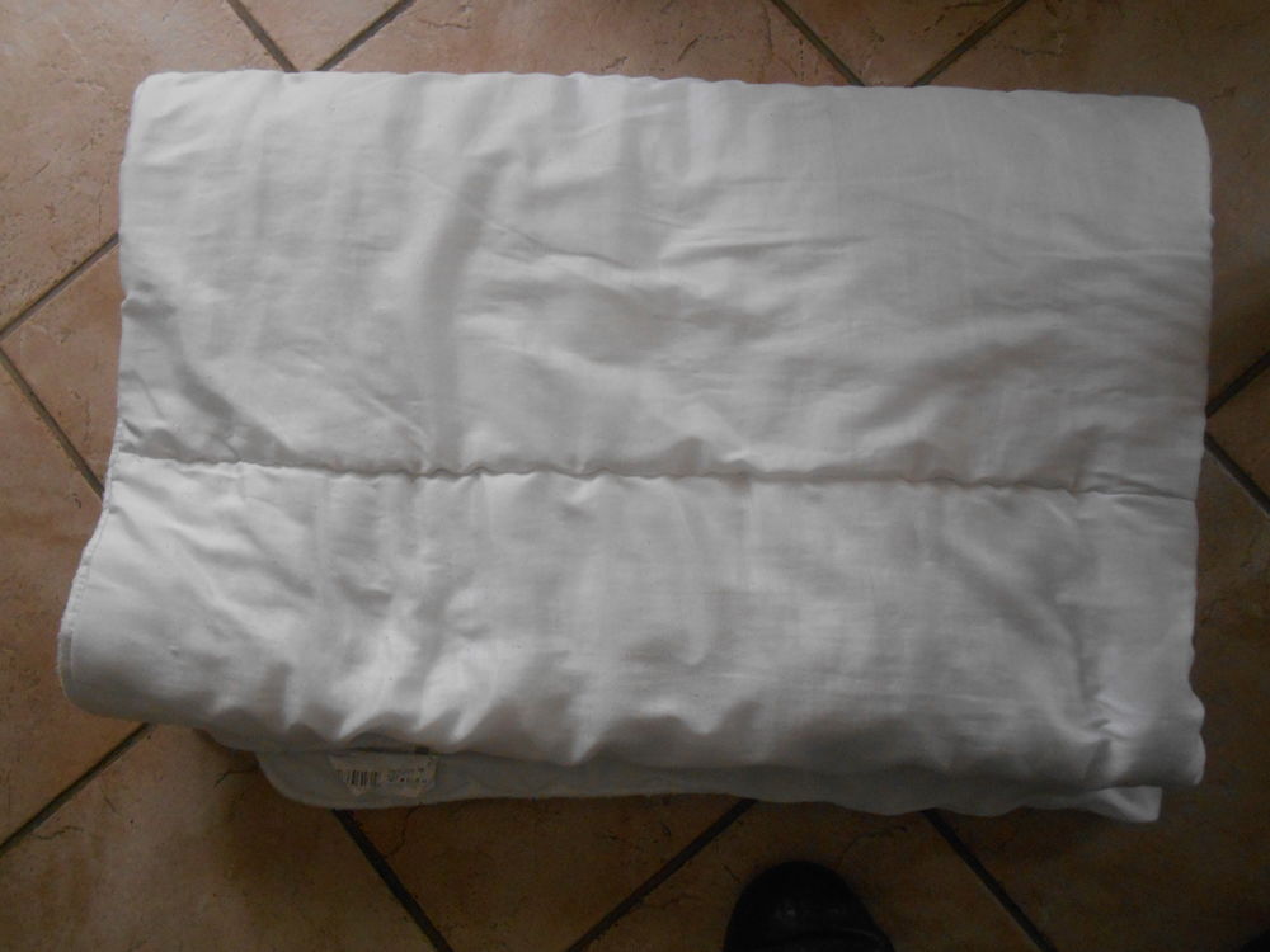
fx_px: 1137
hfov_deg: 58.4
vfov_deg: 45.4
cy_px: 476
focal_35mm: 31
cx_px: 635
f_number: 3.6
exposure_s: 1/30
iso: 400
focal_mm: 5.5
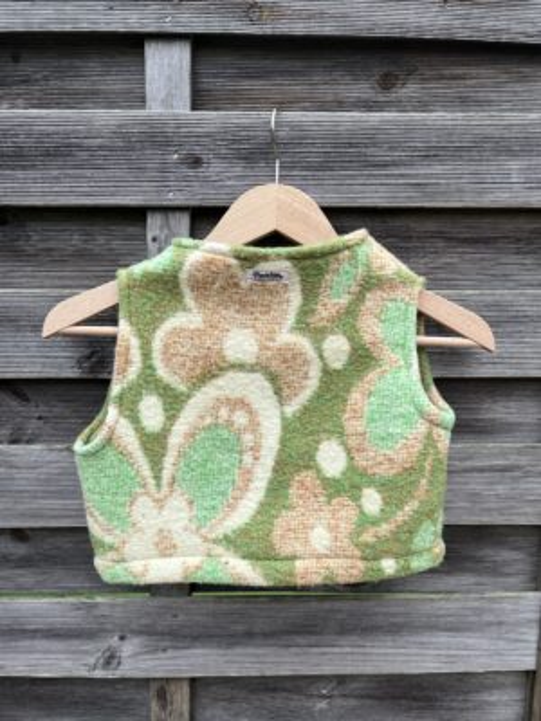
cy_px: 360
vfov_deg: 67.3
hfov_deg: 53.1
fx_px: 542
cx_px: 270
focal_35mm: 26
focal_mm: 5.1
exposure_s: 1/168
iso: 40
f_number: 1.6
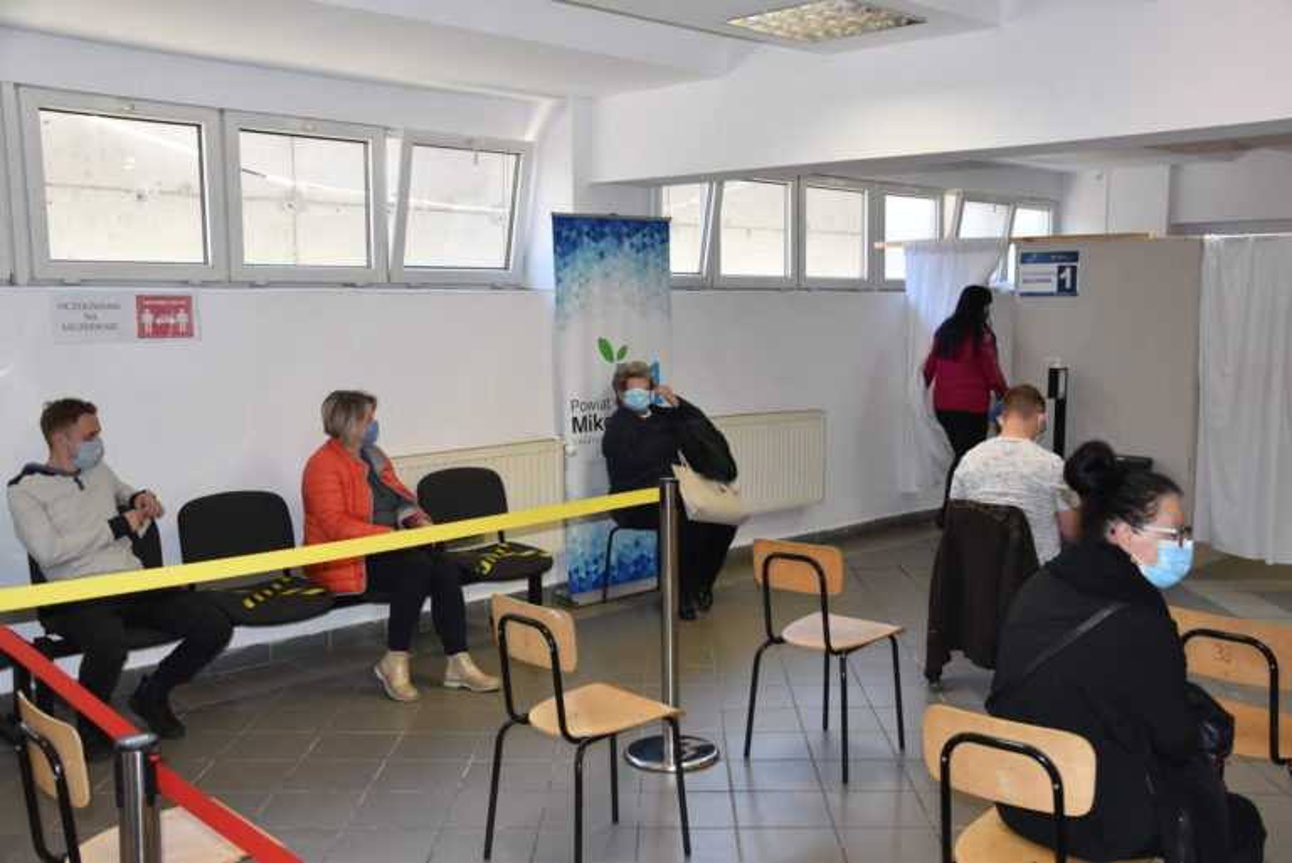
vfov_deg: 36.9
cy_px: 432
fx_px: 1293
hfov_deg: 53.1
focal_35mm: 36
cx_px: 646
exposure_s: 1/100
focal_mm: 24
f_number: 5
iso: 800
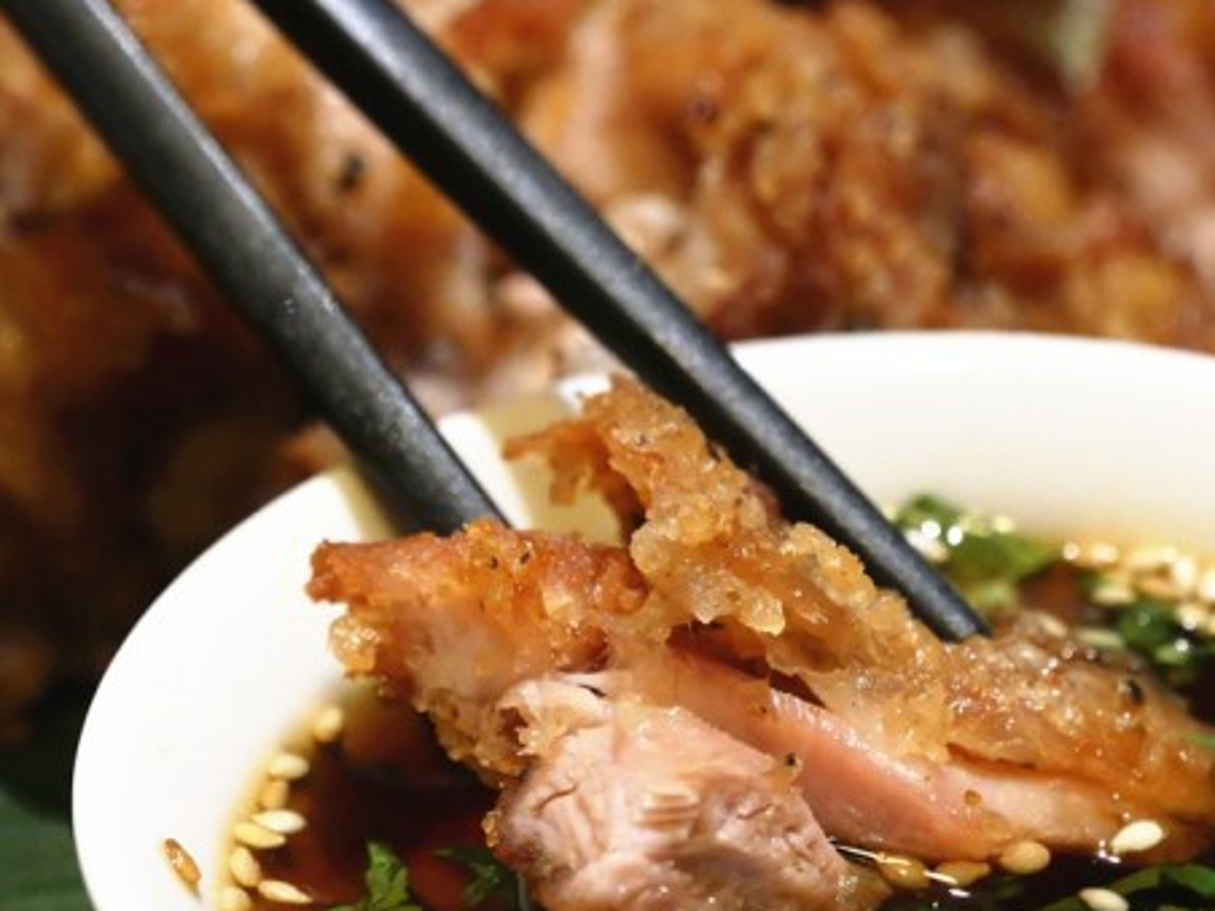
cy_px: 606
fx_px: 9231
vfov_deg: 5.6
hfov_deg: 7.5
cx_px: 621
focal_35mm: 263
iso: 3200
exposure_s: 1/40
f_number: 5.4
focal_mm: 84
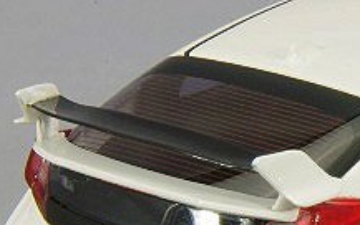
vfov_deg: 3.9
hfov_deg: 6.2
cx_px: 418
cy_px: 219
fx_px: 3299
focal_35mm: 336
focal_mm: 75
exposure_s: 1/1.67
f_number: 32
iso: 400
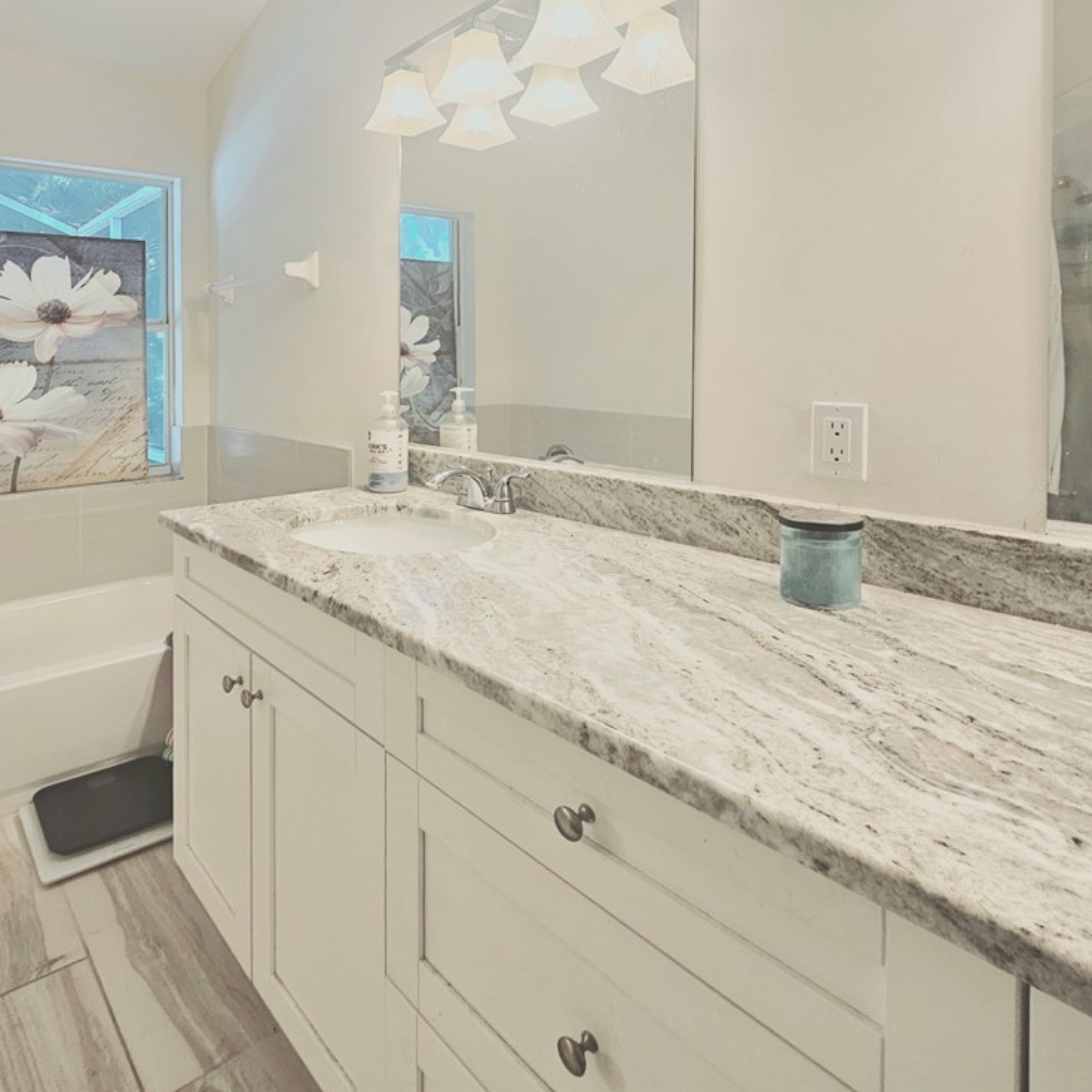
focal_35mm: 16
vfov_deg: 87.4
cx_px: 455
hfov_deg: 86.7
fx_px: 571
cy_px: 529
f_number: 2.2
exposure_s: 1/60.2
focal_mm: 2.2
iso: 125
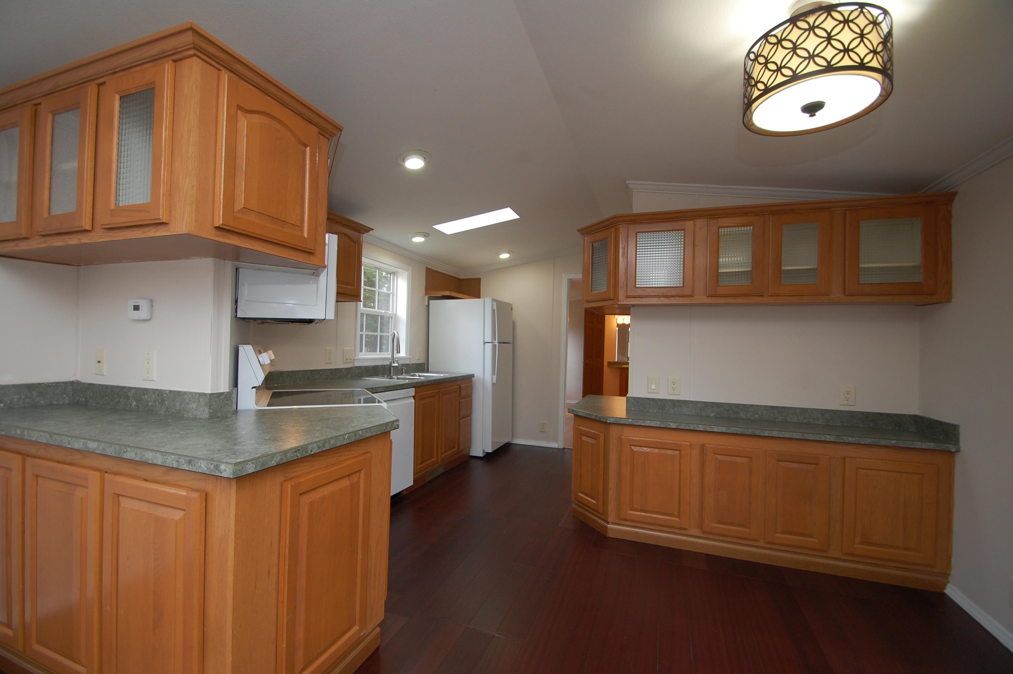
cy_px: 337
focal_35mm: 15
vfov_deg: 77.2
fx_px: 422
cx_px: 506
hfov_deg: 100.4
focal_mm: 10
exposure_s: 1/60
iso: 400
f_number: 4
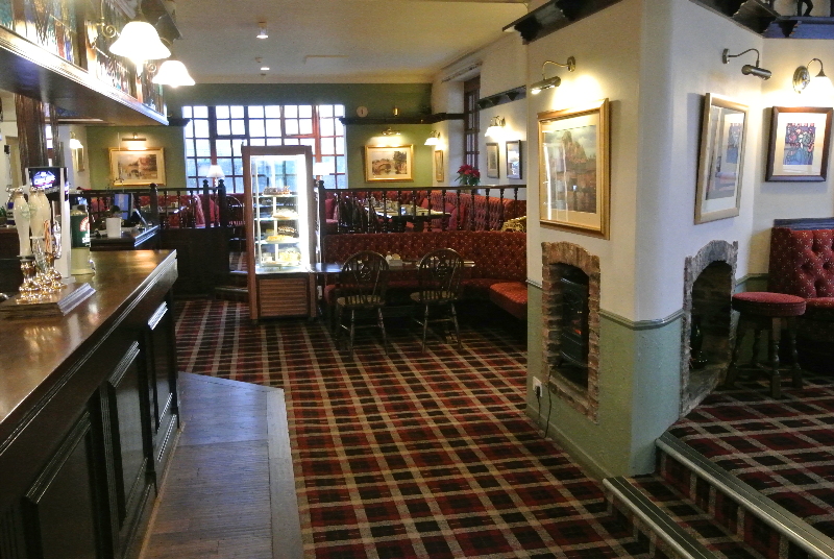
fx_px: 812
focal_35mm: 35
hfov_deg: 54.4
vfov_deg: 38.0
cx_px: 417
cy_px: 280
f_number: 5.6
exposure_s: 1/25
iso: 3200
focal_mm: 13
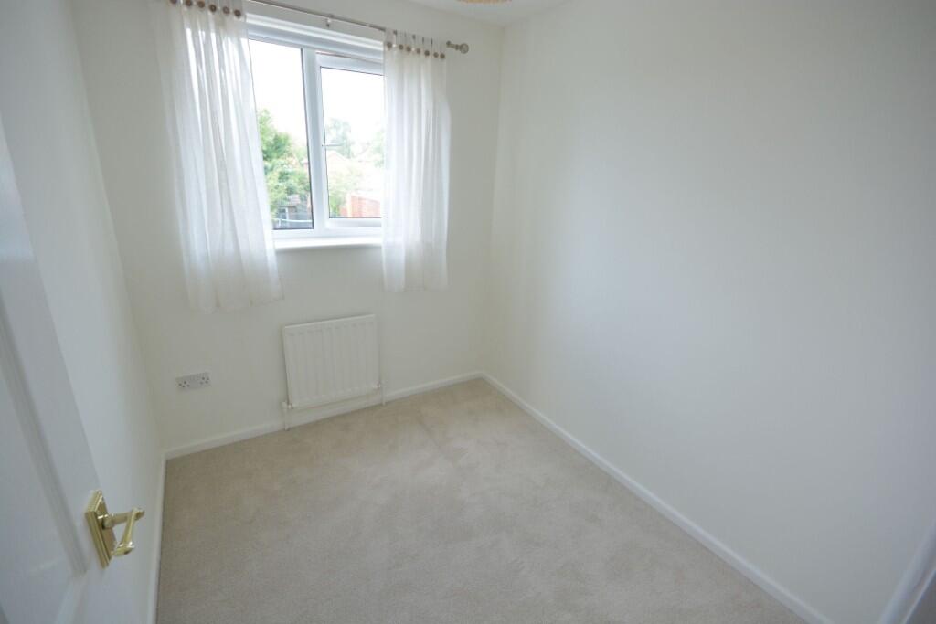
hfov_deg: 100.4
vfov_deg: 77.3
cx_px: 468
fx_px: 390
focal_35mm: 15
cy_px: 312
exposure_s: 1/50
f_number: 8
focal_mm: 10
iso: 400
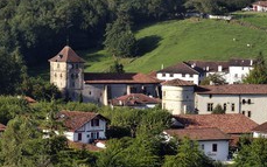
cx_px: 114
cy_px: 81
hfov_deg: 5.9
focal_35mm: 355
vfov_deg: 3.7
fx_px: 2583
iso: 200
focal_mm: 190
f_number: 10
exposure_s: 1/250
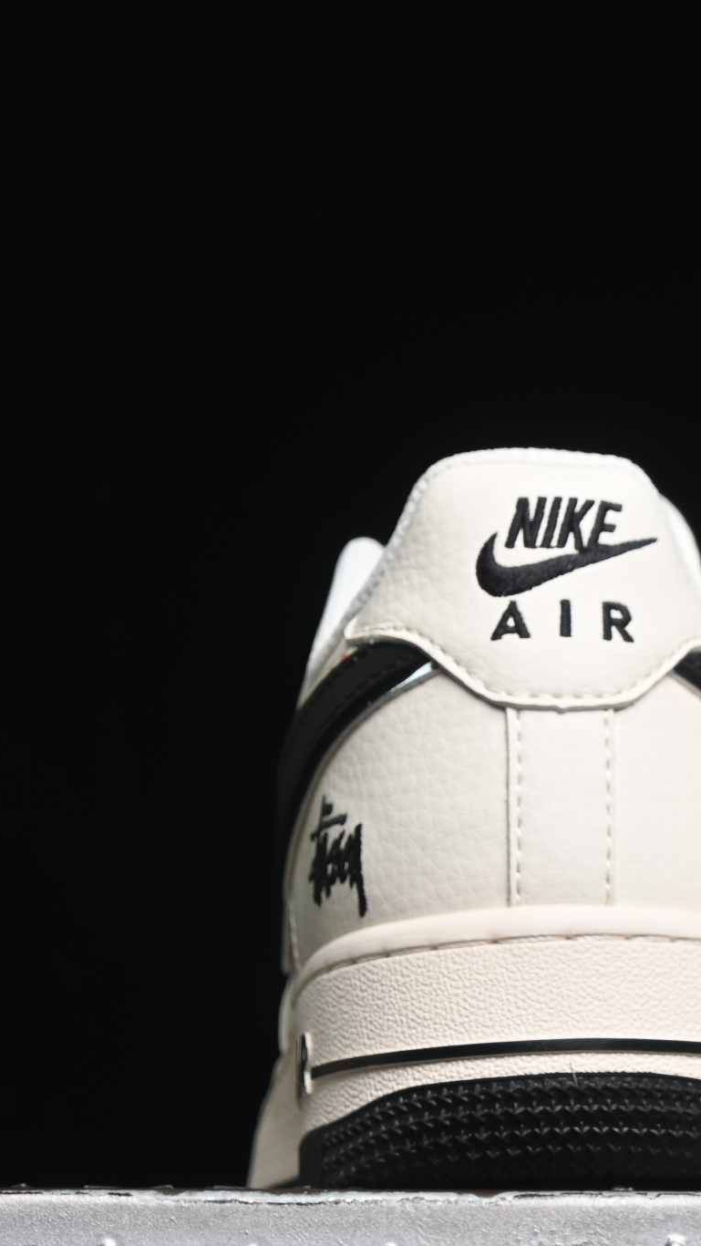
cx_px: 803
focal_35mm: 160
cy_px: 664
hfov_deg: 7.5
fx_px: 5287
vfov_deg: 13.4
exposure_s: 1/60
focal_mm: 50
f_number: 6.3
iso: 160
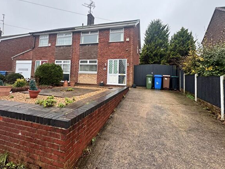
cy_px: 68
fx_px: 110
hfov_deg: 91.0
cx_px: 115
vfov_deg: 74.0
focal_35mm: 17
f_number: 2.2
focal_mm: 2.22
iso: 100
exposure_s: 1/99
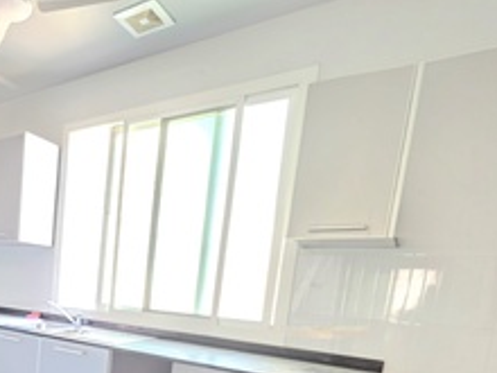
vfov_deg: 46.5
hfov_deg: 56.5
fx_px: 388
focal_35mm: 27
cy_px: 333
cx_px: 51
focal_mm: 2.2
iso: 160
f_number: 1.9
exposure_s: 1/50.3
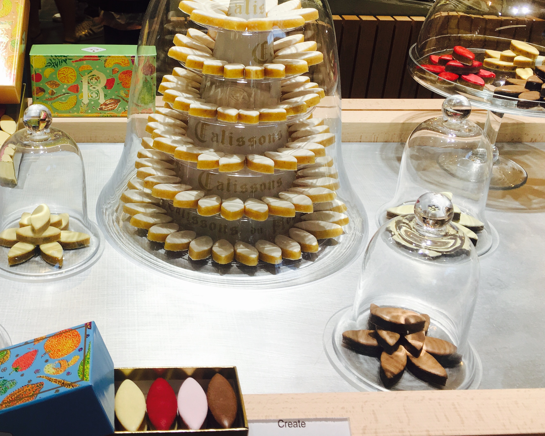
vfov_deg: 34.5
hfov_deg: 42.2
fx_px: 694
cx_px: 173
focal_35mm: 43
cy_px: 140
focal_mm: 4.15
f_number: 2.2
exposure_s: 1/60
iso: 25
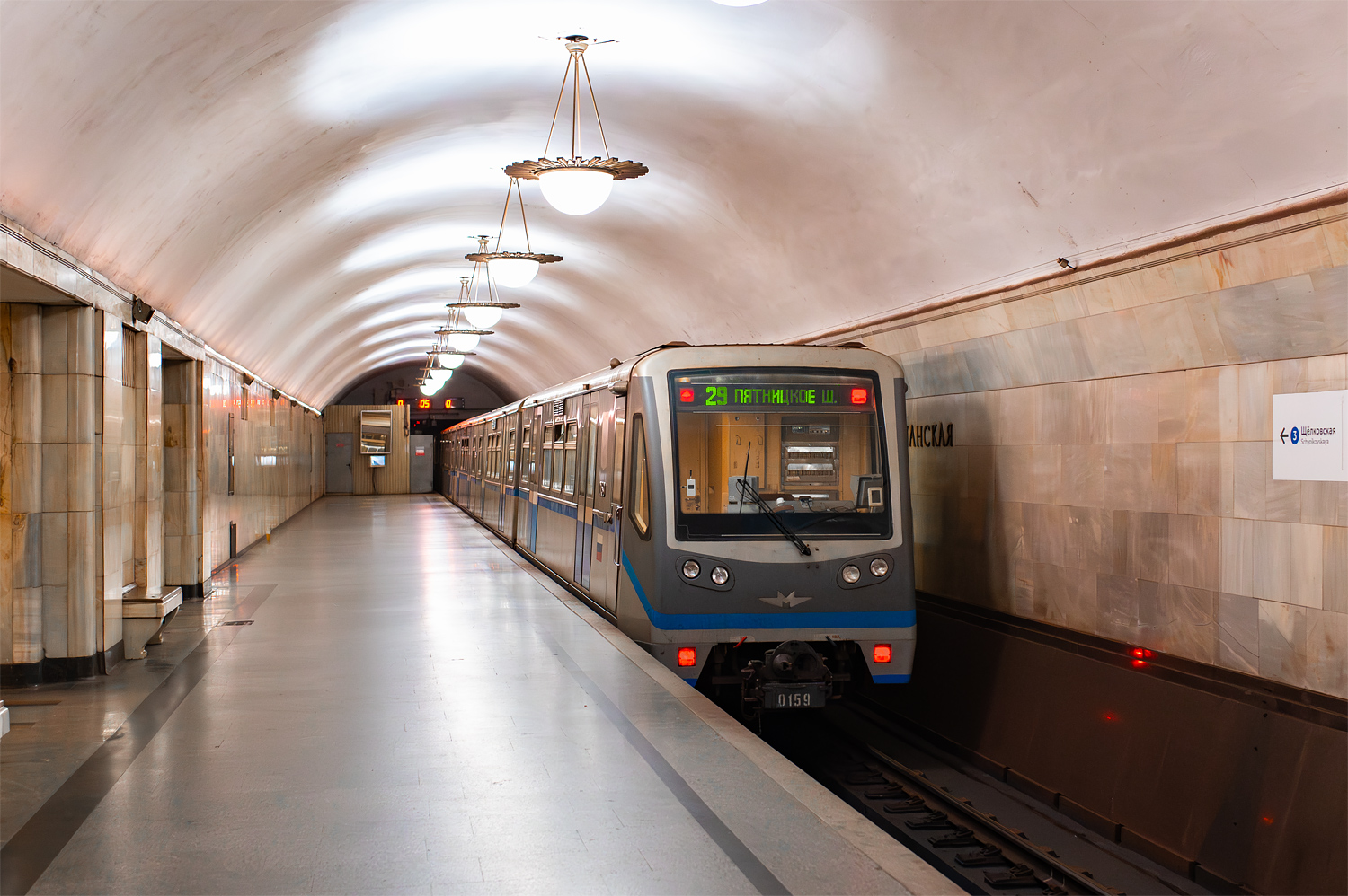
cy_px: 448
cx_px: 674
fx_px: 1310
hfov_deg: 54.5
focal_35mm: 35
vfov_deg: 37.8
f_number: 2.8
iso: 8000
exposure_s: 1/400
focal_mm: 35
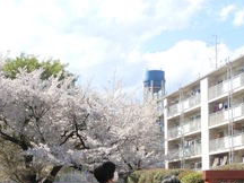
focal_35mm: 80
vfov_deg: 17.6
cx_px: 106
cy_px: 216
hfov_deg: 24.4
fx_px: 564
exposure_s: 1/500
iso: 50
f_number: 3.2
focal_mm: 4.9
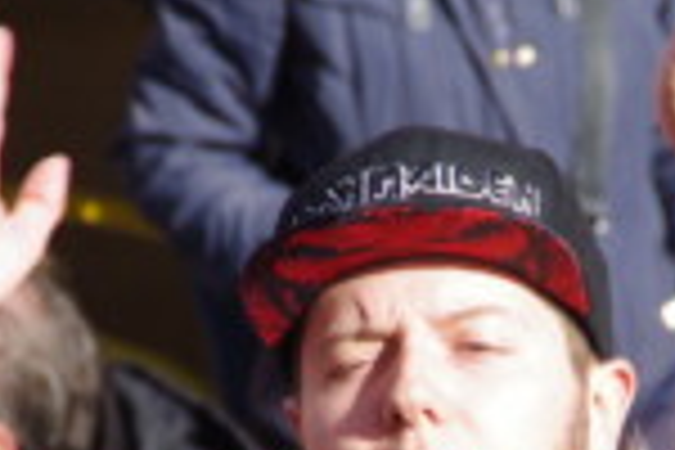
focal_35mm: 997
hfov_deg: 2.1
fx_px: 18692
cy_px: 434
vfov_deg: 1.4
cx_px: 526
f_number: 10
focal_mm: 200
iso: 200
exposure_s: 1/250
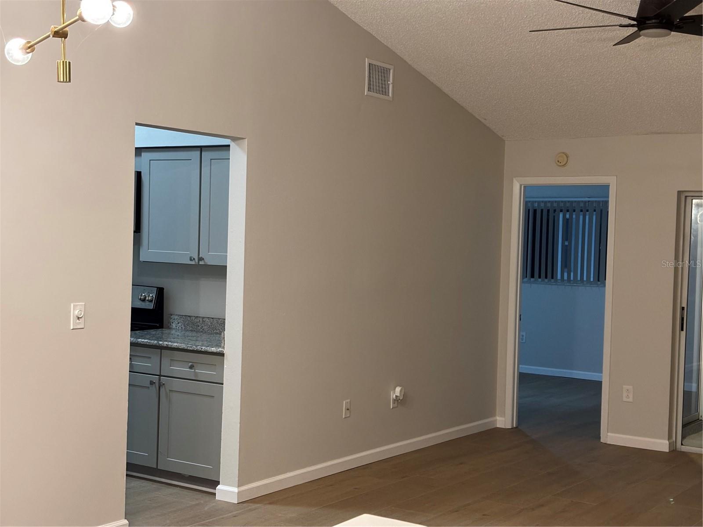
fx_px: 1056
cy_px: 264
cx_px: 352
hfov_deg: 36.8
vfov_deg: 28.0
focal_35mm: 52
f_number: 1.6
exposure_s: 1/40
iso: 250
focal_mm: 5.96
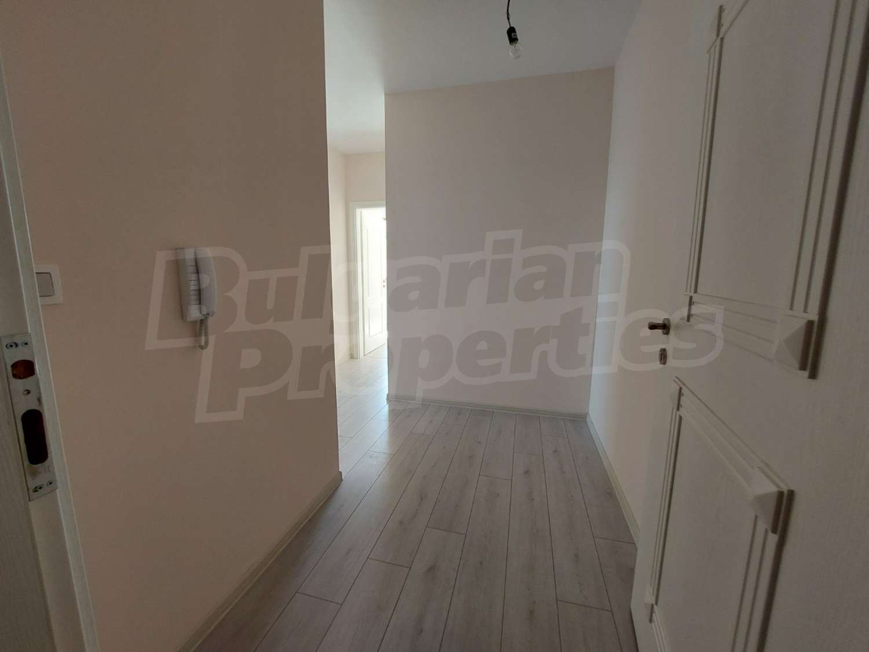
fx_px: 326
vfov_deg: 89.9
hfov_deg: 106.2
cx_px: 434
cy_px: 326
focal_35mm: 13
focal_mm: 1.74
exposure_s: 1/60
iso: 100
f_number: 2.2
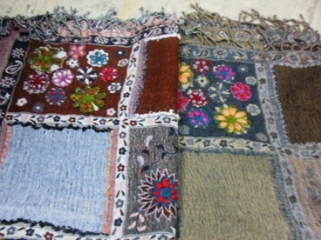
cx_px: 152
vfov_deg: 41.5
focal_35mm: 34
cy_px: 147
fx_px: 315
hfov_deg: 53.9
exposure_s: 1/6
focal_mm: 4.5
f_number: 3.2
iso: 400
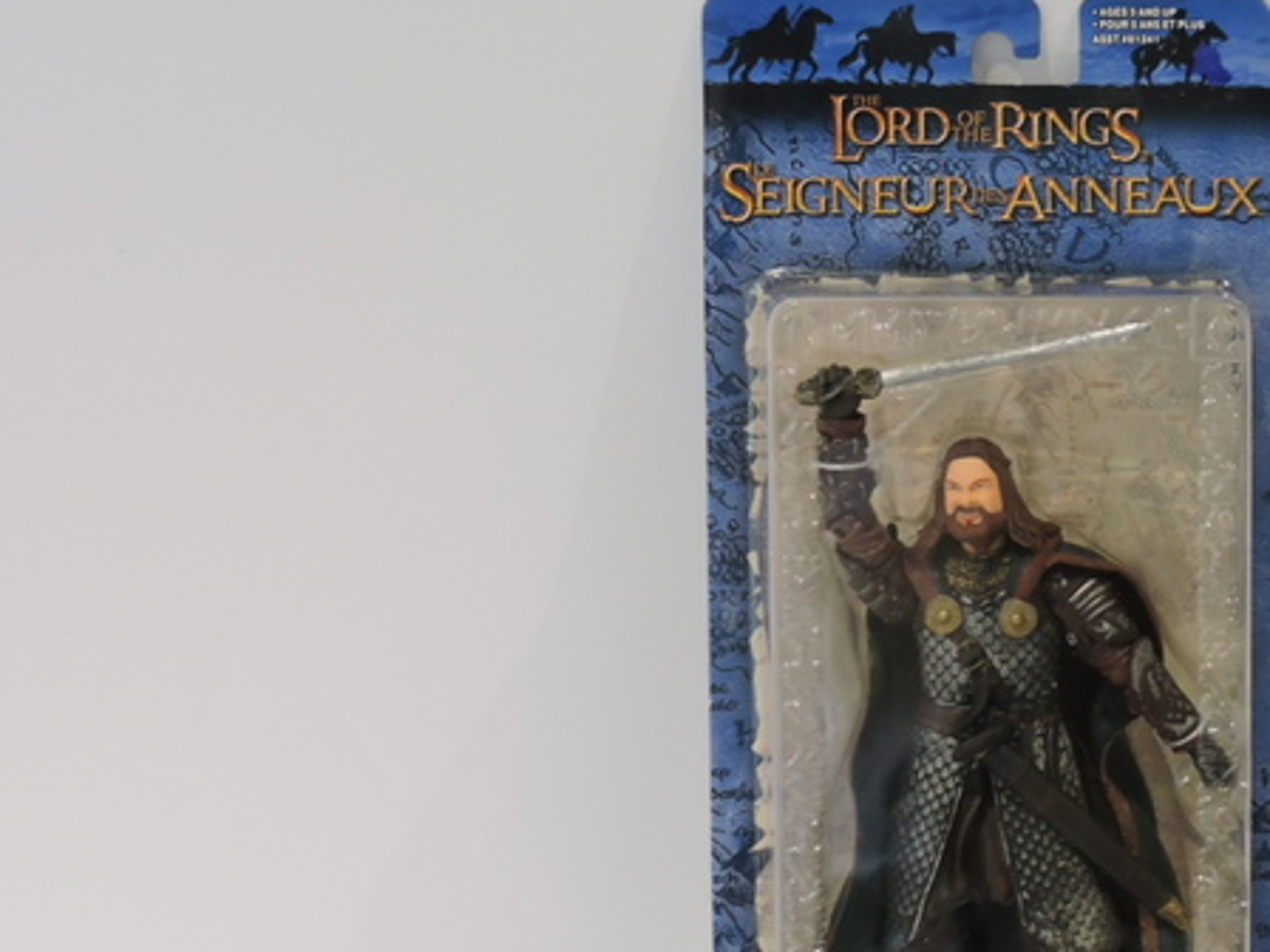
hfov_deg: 27.6
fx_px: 2531
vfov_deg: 21.2
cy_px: 618
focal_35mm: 69
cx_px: 1028
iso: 800
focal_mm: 7.2
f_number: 3.8
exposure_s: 1/80
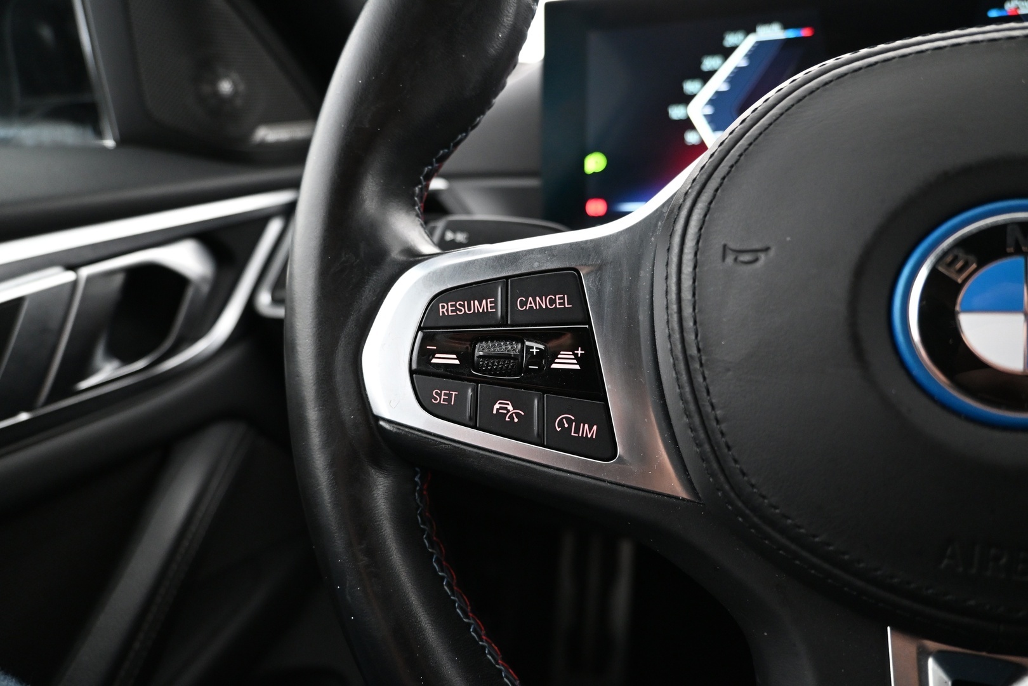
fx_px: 685
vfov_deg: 53.1
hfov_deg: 73.7
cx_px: 514
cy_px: 343
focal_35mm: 24
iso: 1600
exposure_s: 1/15
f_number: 3.5
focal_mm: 16
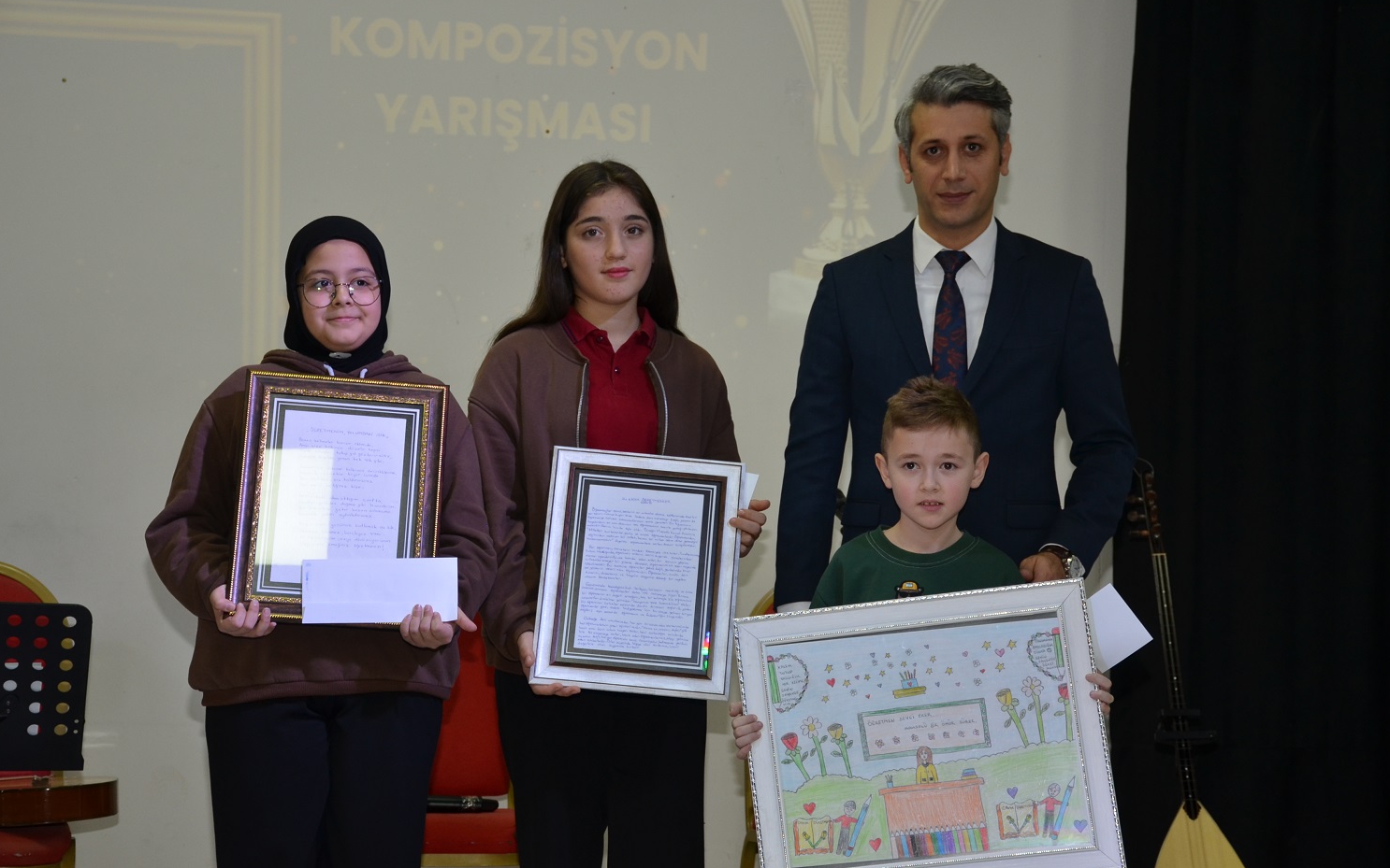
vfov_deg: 16.9
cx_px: 695
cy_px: 423
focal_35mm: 77
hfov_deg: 26.8
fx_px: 2917
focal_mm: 50
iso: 450
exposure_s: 1/60
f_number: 4.8
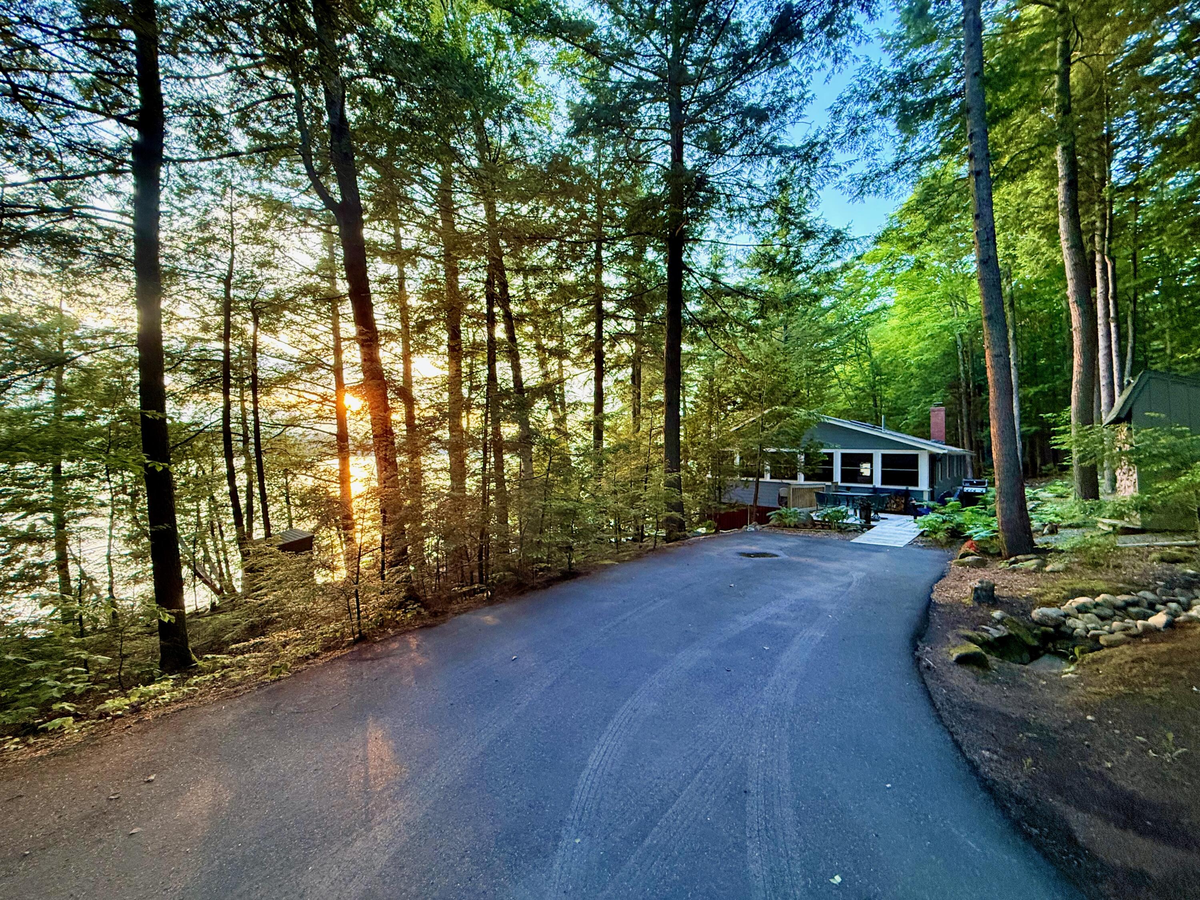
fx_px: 485
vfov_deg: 85.7
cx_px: 600
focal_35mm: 14
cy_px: 450
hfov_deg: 102.1
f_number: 2.2
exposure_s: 1/65
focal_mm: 2.22
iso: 320
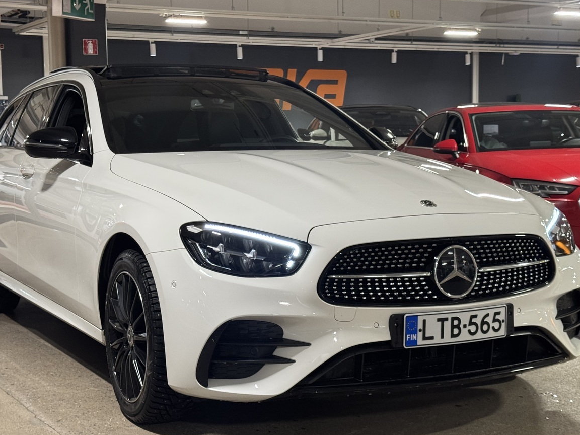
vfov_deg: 24.4
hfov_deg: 32.2
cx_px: 257
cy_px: 209
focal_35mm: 60
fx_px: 1005
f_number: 1.78
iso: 160
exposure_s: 1/55
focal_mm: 6.76
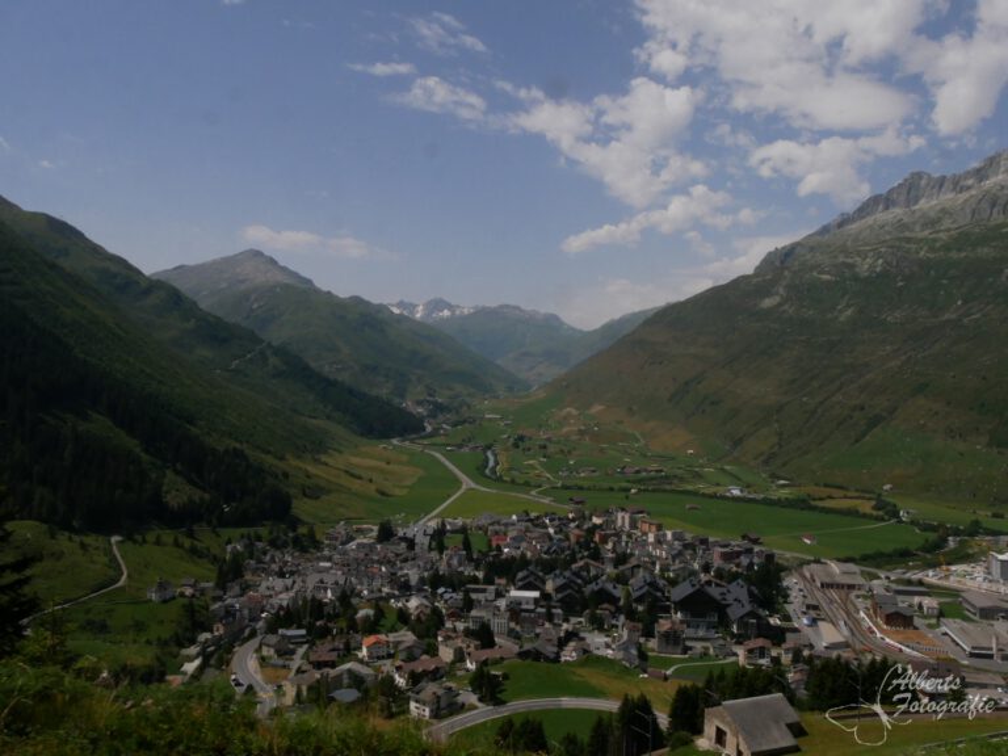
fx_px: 815
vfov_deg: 49.7
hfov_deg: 63.4
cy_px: 378
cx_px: 504
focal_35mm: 28
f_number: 20
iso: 800
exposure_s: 1/640
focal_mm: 14
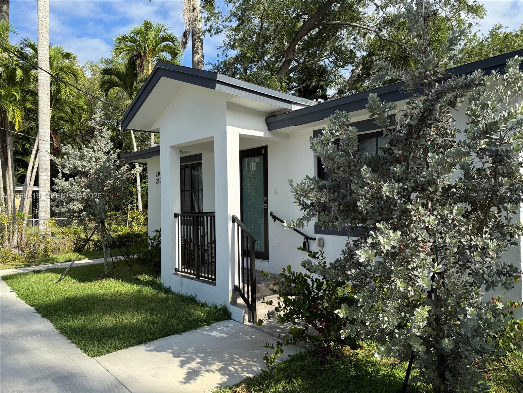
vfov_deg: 56.8
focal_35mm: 24
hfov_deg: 71.6
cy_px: 196
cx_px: 262
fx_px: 363
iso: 100
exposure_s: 1/3759
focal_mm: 6.76
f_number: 1.78
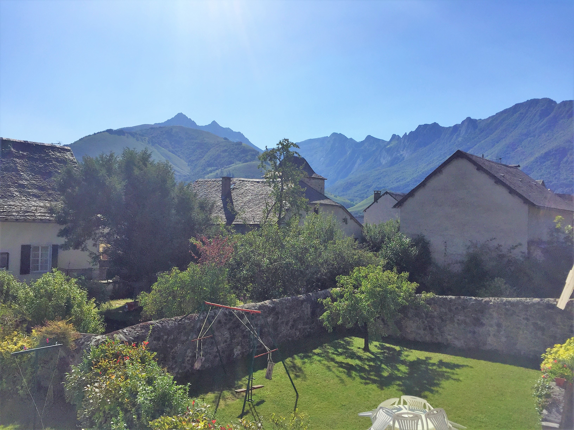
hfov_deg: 61.7
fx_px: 481
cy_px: 215
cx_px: 287
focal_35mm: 29
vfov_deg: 48.2
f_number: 2.2
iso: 32
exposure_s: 1/4405
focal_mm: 4.15
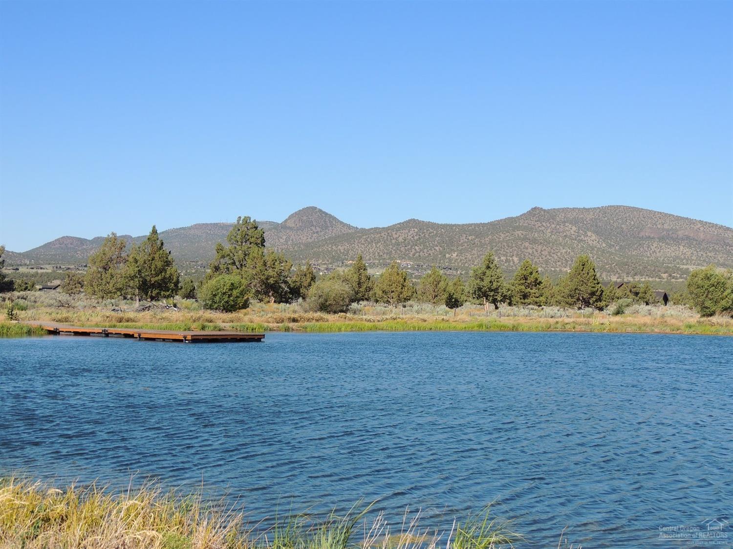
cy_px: 274
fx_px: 1058
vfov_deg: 29.1
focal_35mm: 50
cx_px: 366
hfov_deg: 38.2
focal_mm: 8.9
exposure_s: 1/1000
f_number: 3.6
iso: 100
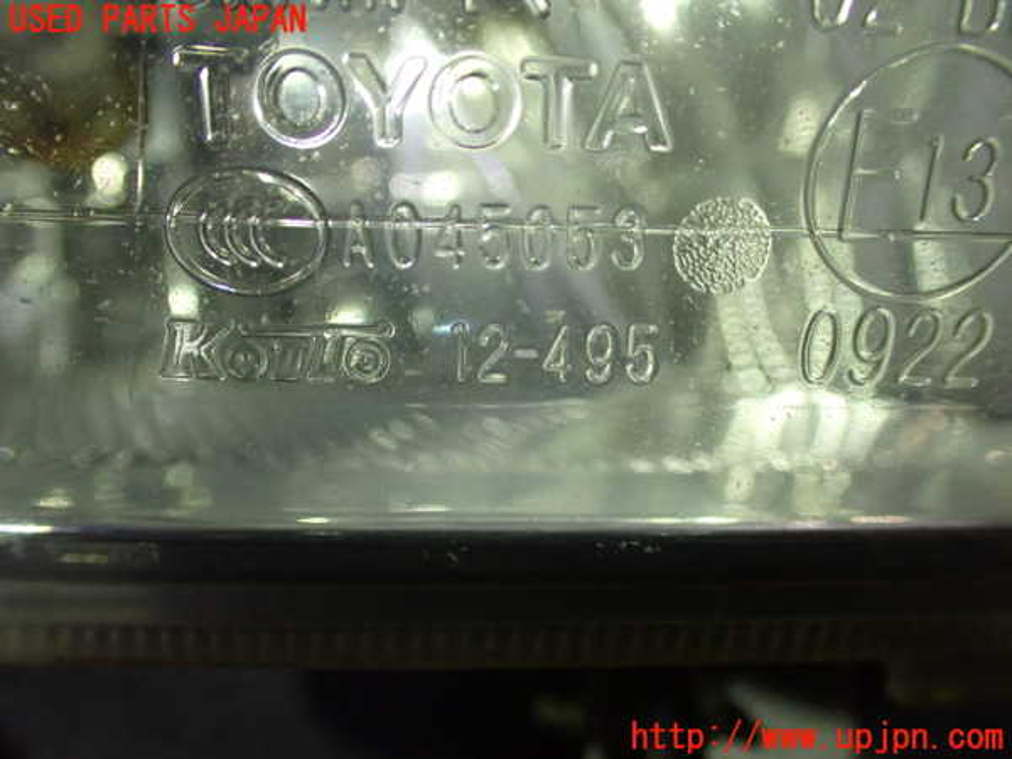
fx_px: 877
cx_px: 506
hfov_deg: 60.0
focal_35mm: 30
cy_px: 380
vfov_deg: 46.8
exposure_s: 1/80
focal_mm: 5.4
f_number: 2.3
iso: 800
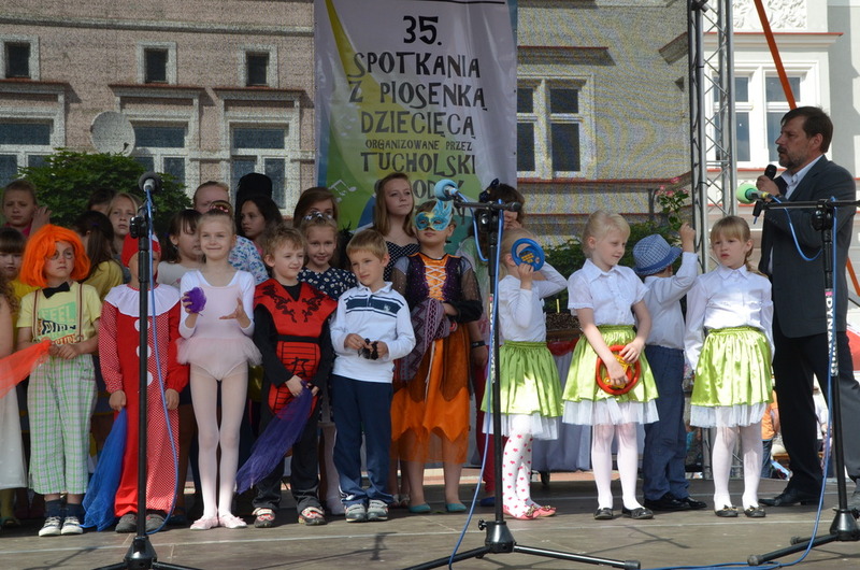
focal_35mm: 63
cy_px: 285
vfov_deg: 21.5
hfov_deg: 32.0
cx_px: 430
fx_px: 1502
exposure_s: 1/640
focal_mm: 42
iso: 800
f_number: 13
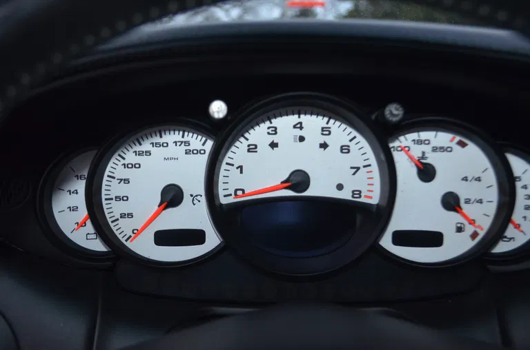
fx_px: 573
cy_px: 175
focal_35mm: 39
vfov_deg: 34.0
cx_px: 265
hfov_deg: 49.7
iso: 1400
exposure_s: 1/60
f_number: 4.2
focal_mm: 26
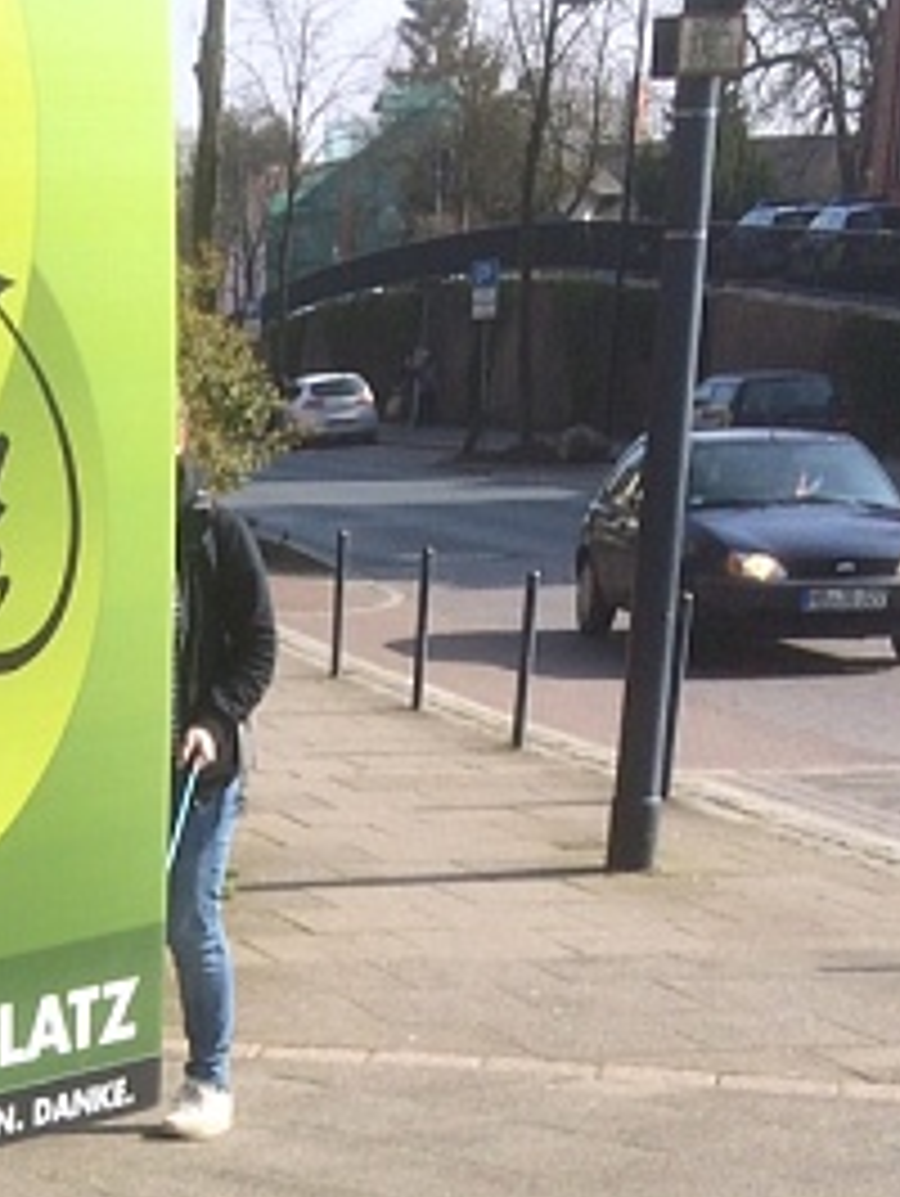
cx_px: -313
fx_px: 2942
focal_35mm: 85
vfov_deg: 21.0
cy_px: 1534
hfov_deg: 16.3
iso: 32
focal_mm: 4.15
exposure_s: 1/1325
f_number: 2.2
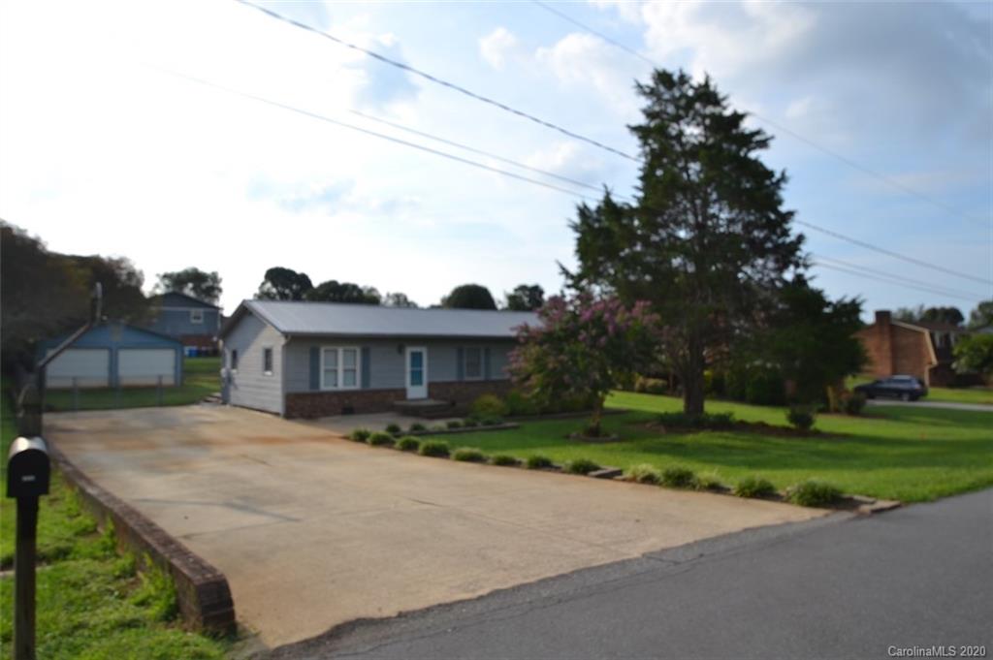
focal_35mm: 21
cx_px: 496
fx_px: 579
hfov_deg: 81.2
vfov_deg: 59.4
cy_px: 330
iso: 100
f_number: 8
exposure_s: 1/250
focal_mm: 14
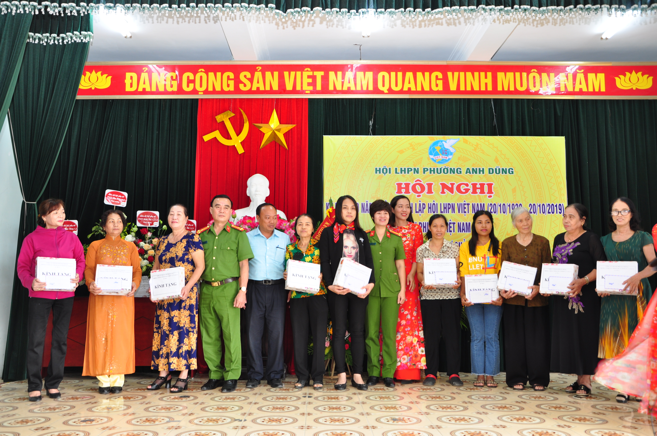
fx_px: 602
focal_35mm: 33
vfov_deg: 39.9
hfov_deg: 57.3
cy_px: 218
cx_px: 328
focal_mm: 22
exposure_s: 1/13
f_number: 5.6
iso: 250
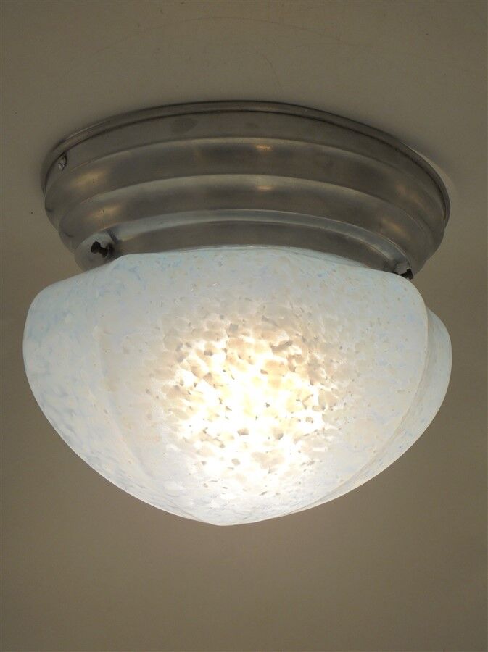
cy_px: 326
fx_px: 546
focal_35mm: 29
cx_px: 244
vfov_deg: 61.7
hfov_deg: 48.1
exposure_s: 1/125
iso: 100
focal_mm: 5.3
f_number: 3.7
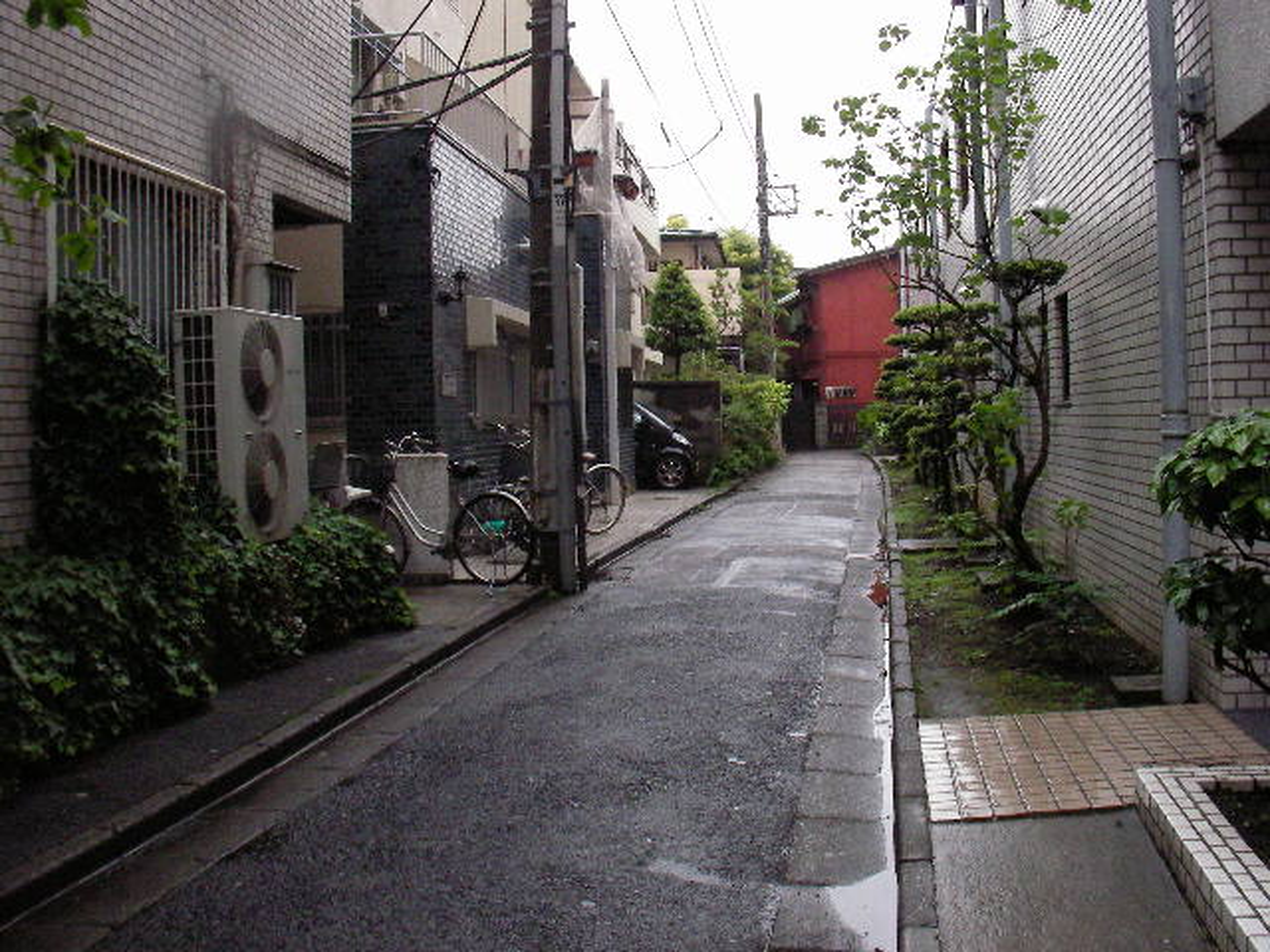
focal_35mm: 41
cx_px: 635
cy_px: 476
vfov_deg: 35.1
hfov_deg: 45.8
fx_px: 1504
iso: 400
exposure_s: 1/461
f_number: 4.5
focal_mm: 6.3
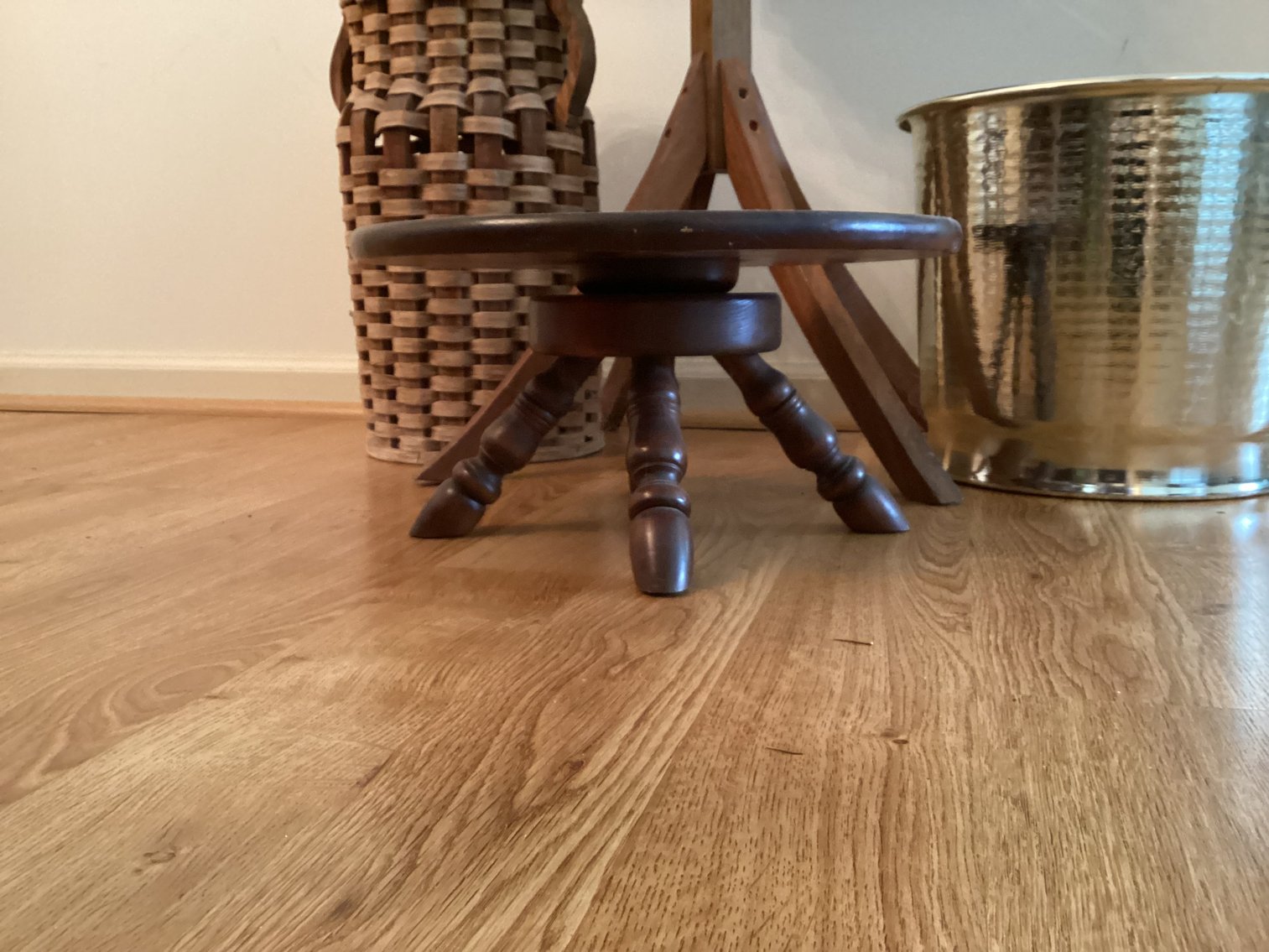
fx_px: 1137
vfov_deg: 45.4
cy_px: 476
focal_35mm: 31
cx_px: 634
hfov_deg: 58.3
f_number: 2.4
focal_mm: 3.3
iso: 640
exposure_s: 1/25
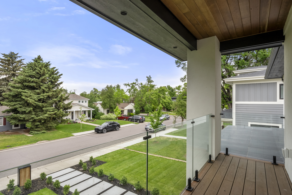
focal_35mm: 18
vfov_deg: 67.5
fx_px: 146
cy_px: 98
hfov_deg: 90.0
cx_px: 146
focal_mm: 18
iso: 320
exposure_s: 1/6
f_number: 22
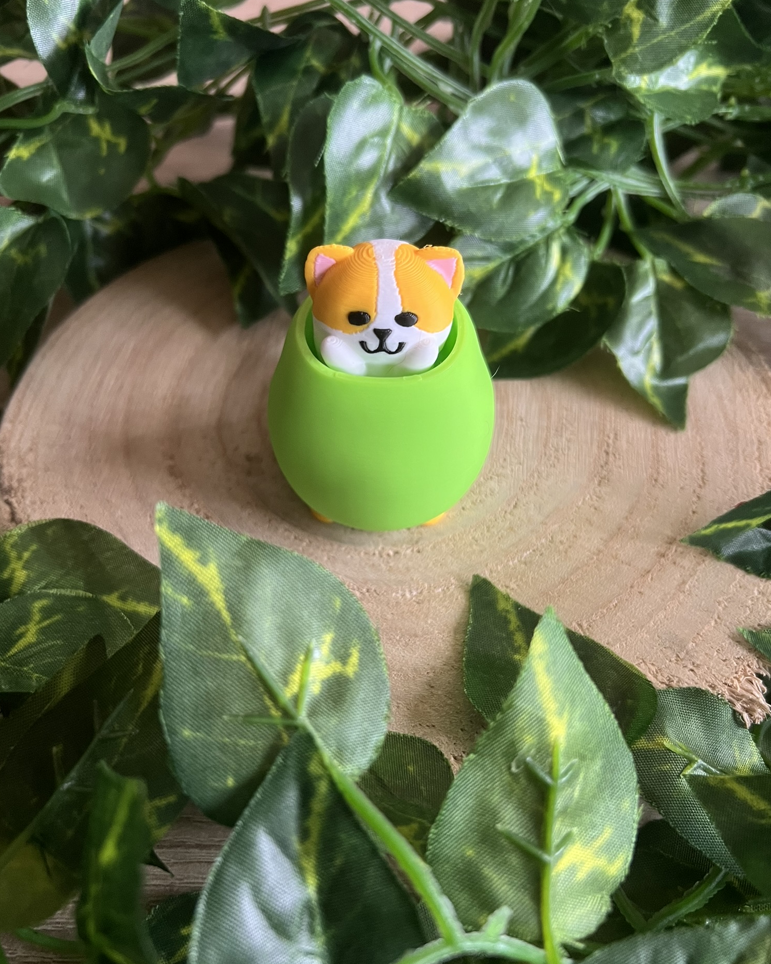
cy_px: 476
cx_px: 377
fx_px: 799
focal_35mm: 28
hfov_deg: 51.5
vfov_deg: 62.2
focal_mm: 5.7
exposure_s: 1/60
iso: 160
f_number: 1.5
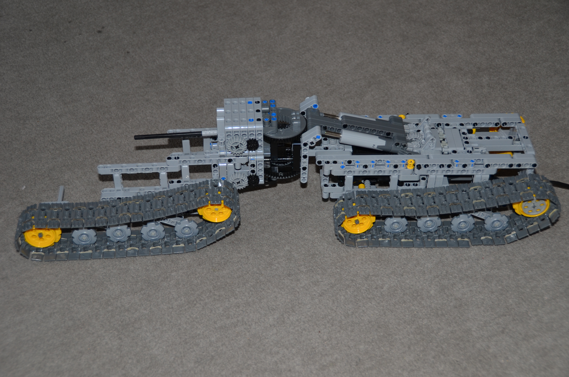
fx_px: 852
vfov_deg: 25.0
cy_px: 188
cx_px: 284
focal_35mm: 54
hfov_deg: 36.9
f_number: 4.2
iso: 100
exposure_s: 1/60
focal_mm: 36
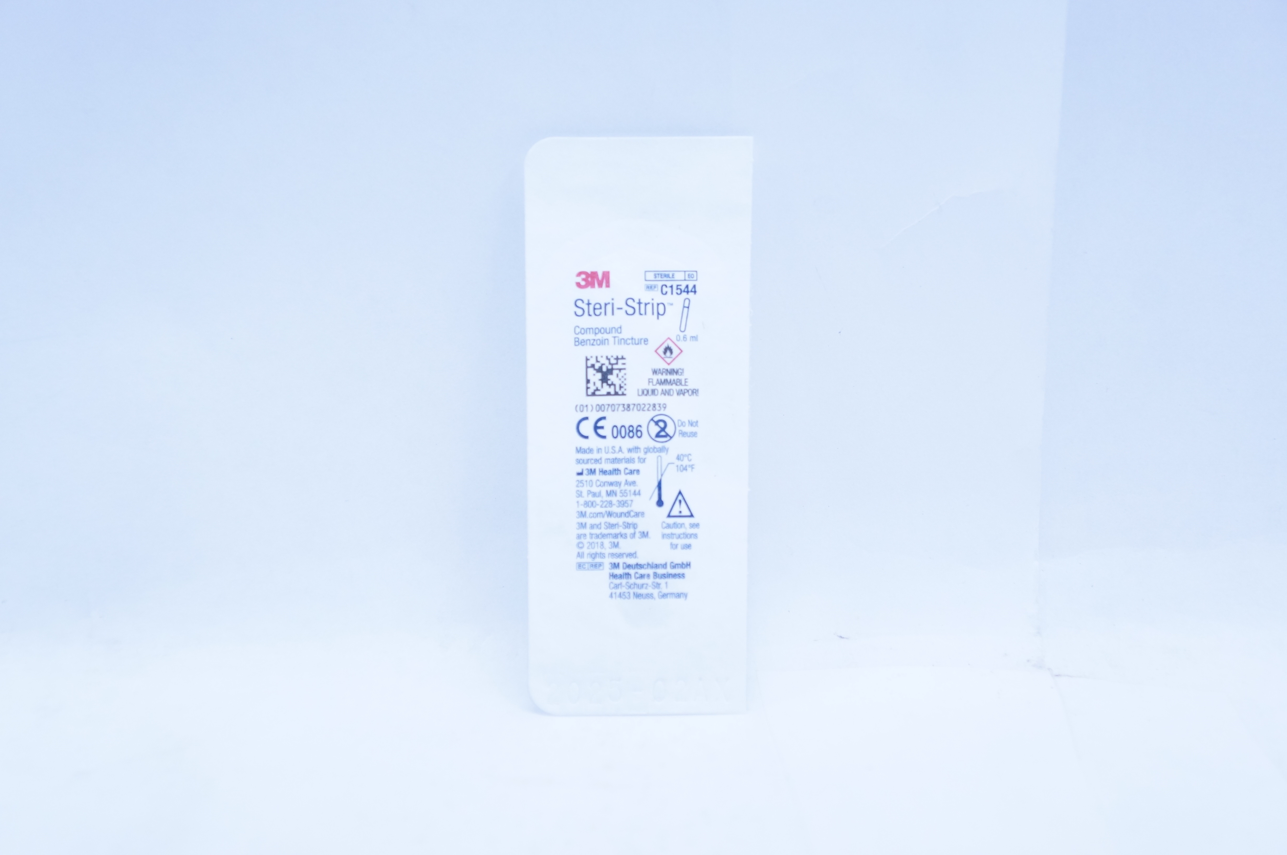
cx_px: 644
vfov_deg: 19.7
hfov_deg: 29.3
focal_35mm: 69
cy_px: 428
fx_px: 2464
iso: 800
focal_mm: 46
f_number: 5
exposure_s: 1/200
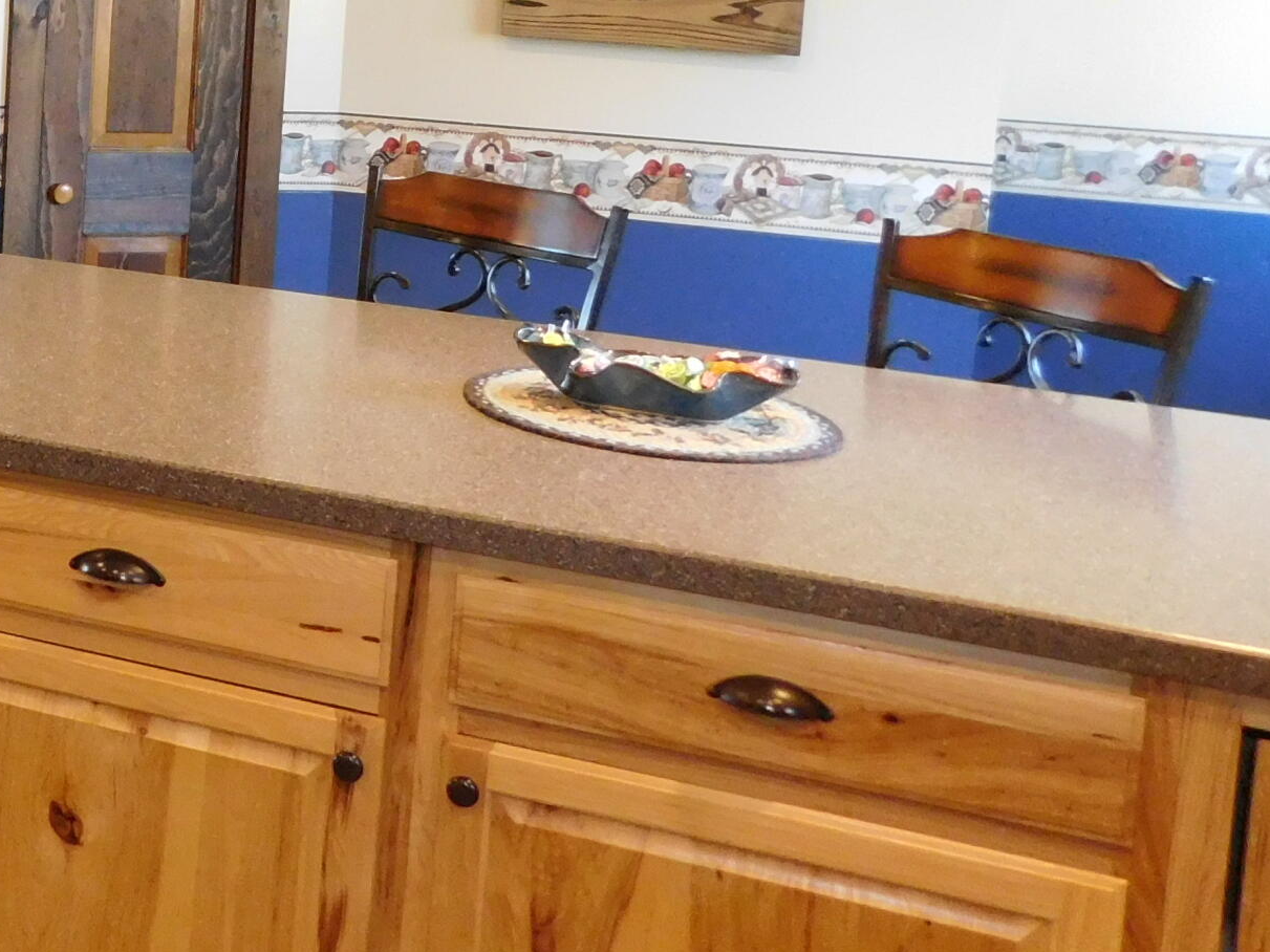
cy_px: 64
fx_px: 2091
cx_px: -268
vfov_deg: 24.8
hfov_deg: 29.0
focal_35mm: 57
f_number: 3
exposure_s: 1/30
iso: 400
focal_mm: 4
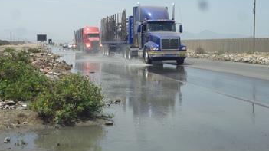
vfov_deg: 21.0
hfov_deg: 36.6
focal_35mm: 57
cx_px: 151
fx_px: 406
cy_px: 63
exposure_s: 1/125
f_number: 11
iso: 100
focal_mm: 7.3
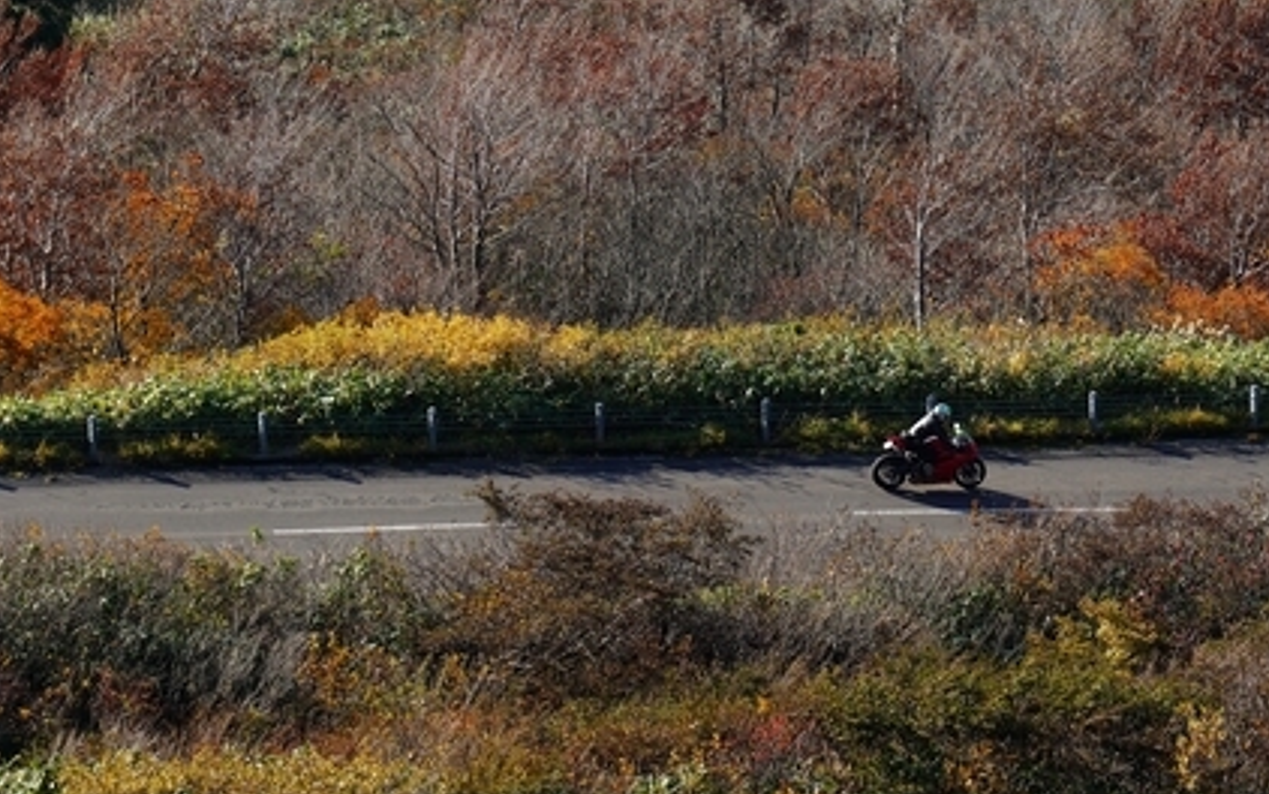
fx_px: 7022
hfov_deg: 10.3
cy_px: 215
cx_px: 797
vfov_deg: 6.5
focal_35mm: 203
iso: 400
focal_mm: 105
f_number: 6.3
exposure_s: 1/500
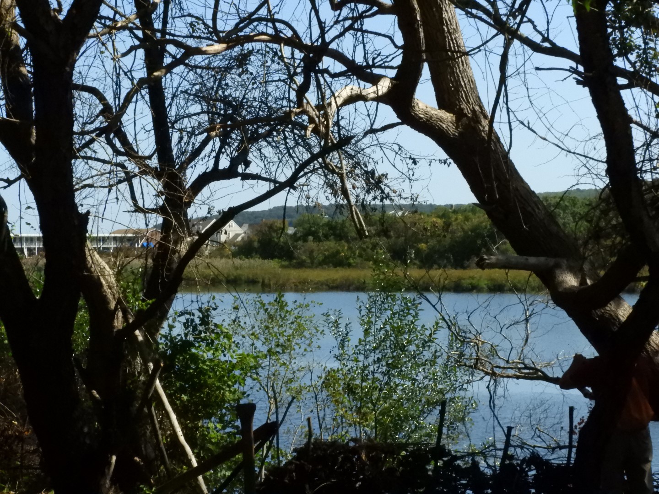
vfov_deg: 17.4
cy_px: 247
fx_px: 1618
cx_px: 330
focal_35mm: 85
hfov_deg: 23.0
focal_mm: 15.2
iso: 1600
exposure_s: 1/3200
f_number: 8
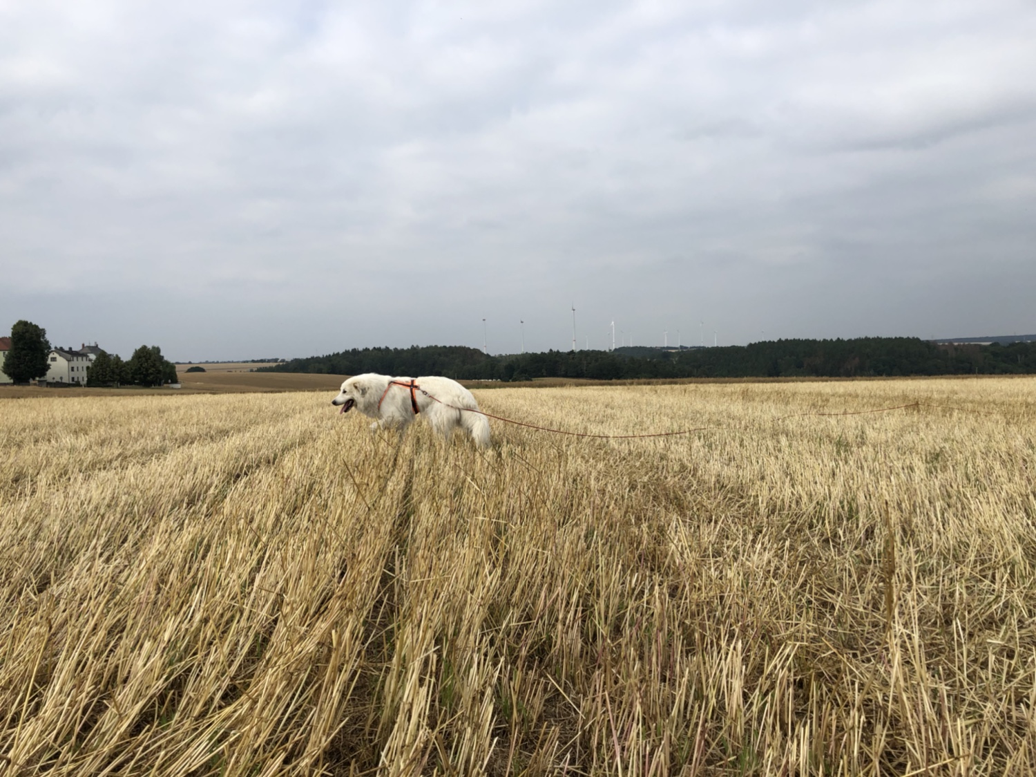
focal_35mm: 28
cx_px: 518
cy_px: 388
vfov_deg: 49.7
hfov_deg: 63.5
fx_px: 838
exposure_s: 1/1779
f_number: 1.8
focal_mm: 3.99
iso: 20
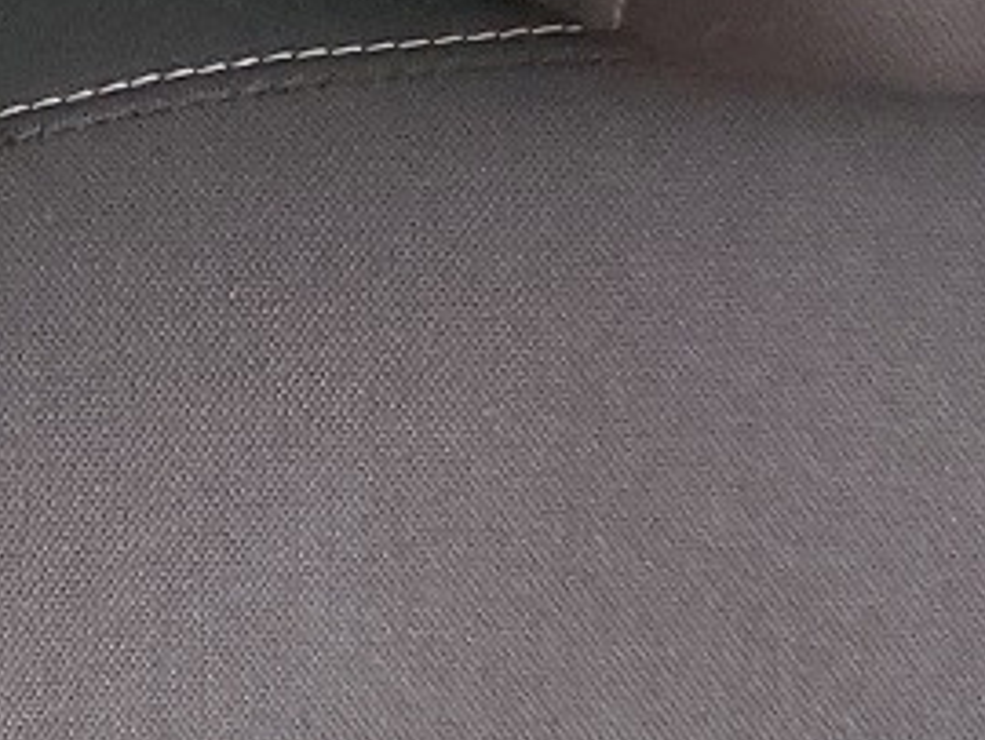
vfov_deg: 8.9
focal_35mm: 154
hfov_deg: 10.2
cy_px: -955
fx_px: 4386
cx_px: -1758
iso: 60
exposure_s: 1/120
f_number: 1.5
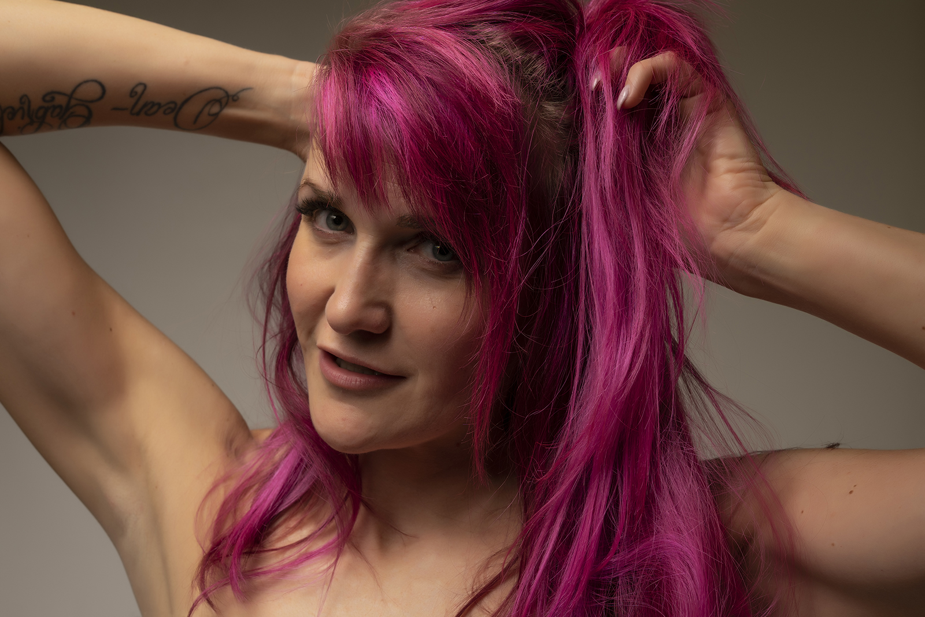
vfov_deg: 27.0
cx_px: 462
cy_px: 308
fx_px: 1285
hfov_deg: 39.6
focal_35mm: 50
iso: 125
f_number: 8
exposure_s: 1/200
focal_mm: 50
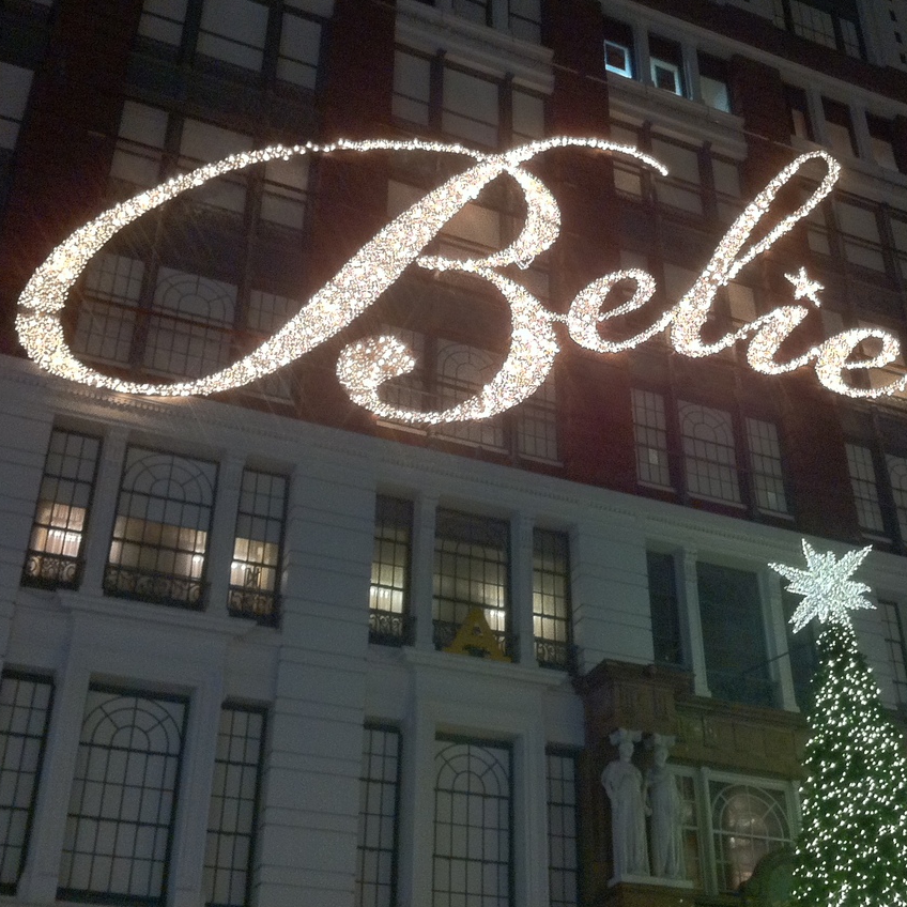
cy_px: 374
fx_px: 1512
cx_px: 581
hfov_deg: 33.2
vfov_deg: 33.3
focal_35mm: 51
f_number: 2.8
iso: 250
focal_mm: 3.85
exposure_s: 1/15
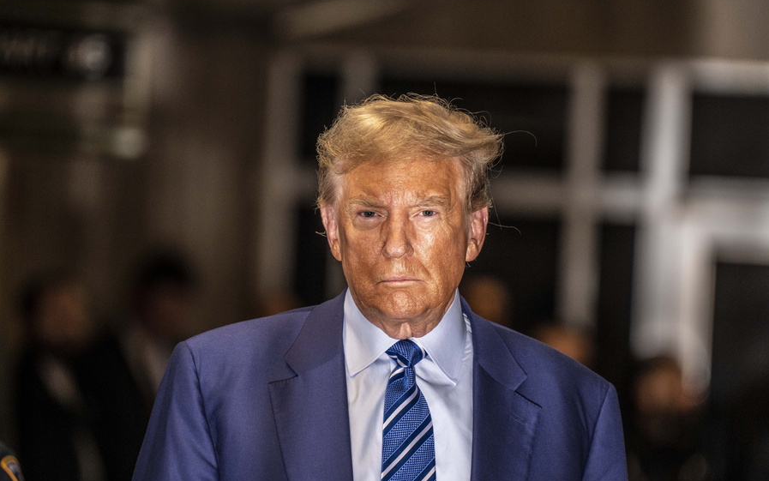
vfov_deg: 3.2
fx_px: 8573
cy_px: 236
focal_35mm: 409
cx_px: 385
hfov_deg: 5.1
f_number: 5.6
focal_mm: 400
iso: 1000
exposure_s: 1/125
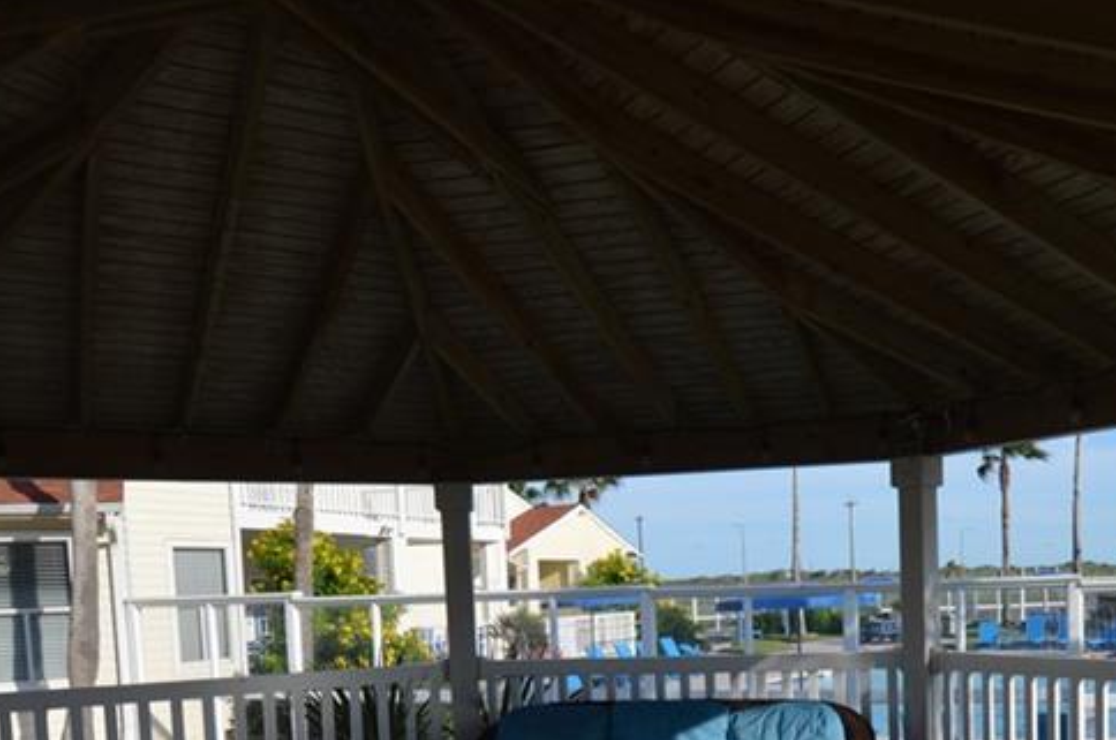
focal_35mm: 37
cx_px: 782
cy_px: 687
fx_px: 1131
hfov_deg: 51.1
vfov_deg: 34.0
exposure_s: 1/250
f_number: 8
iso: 100
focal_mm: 11.5
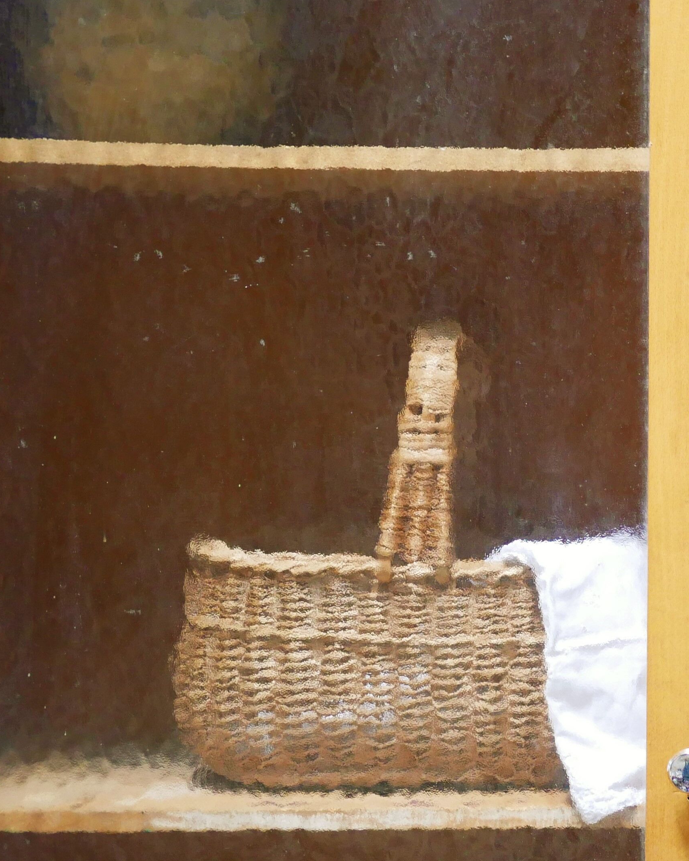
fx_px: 2141
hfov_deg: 17.7
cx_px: 737
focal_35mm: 84
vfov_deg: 22.7
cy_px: 476
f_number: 1.7
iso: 800
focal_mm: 20
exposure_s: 1/60
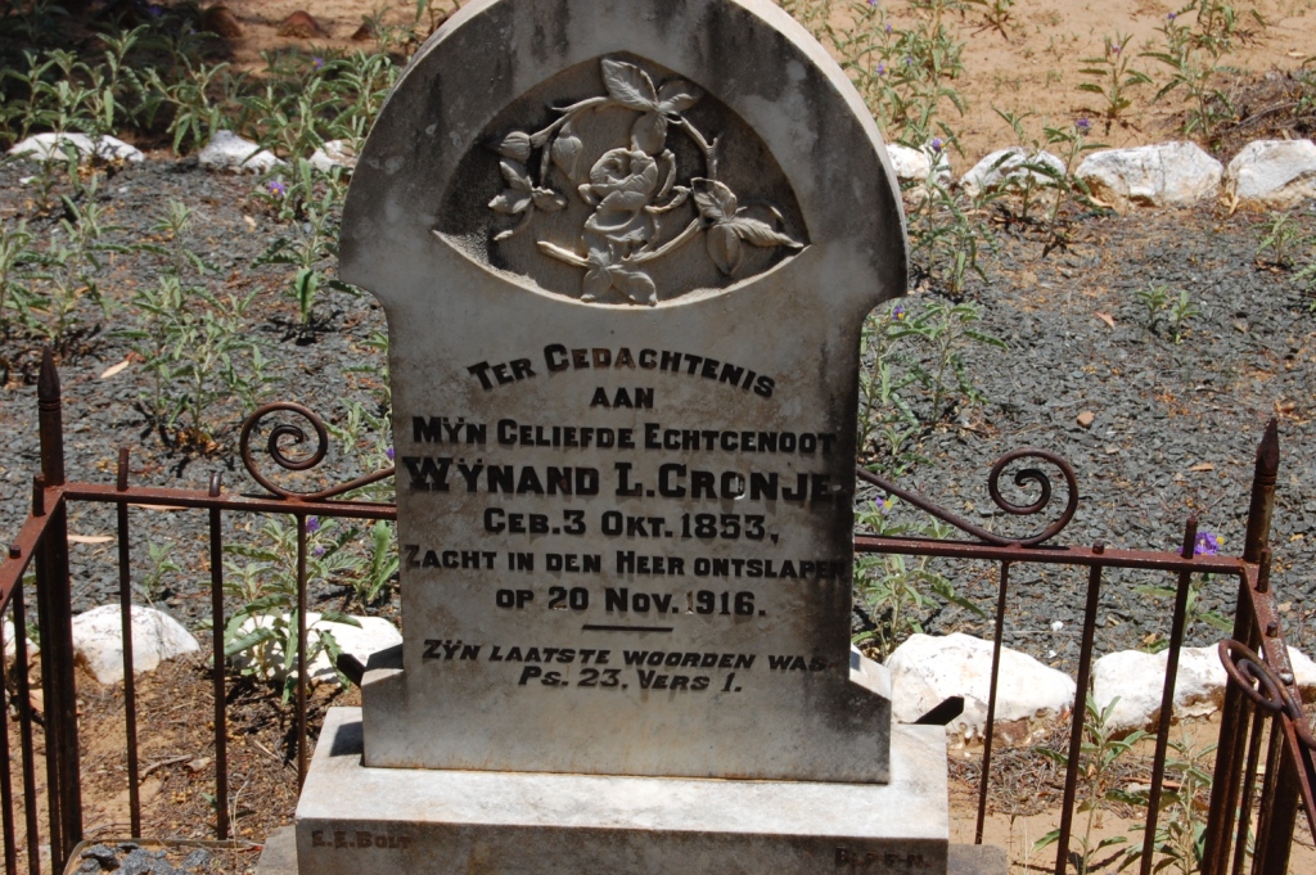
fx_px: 3013
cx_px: 658
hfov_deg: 24.6
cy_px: 438
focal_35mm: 82
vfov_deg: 16.5
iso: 200
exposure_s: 1/200
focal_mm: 55
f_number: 14
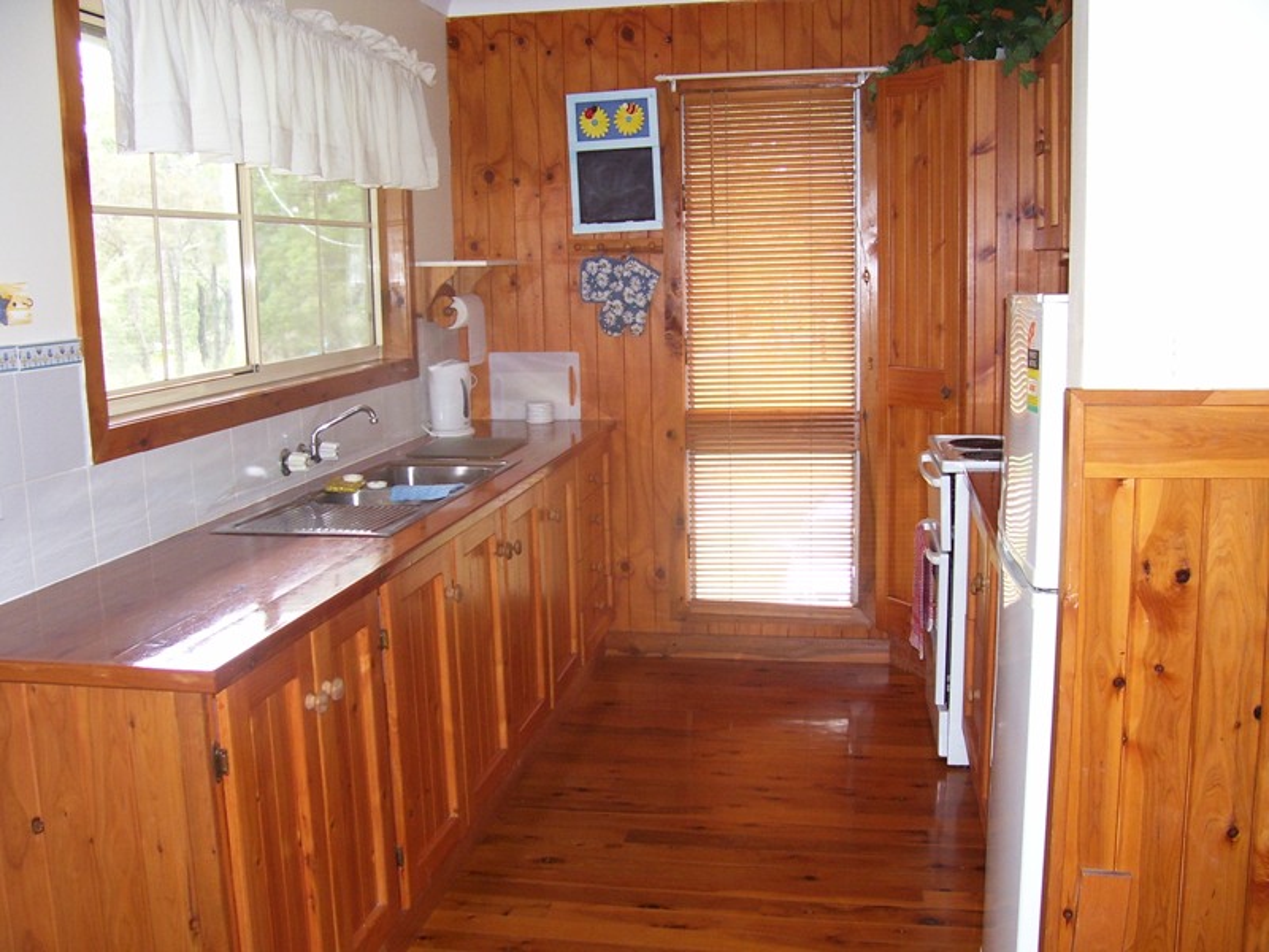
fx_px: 1246
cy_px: 476
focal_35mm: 34
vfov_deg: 41.8
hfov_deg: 54.0
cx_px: 634
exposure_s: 1/60
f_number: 2.7
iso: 125
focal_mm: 5.6
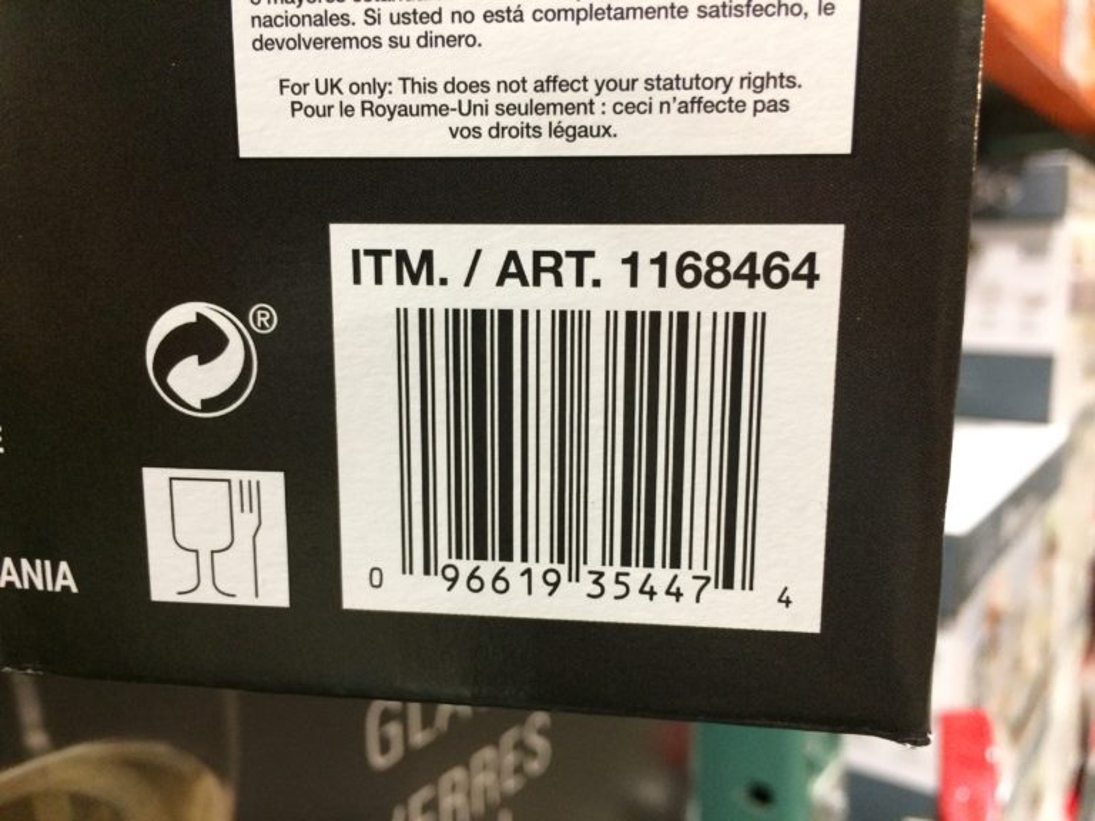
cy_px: 410
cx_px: 548
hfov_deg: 61.7
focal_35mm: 29
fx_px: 917
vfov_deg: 48.2
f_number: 2.2
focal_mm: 4.15
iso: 250
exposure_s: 1/30
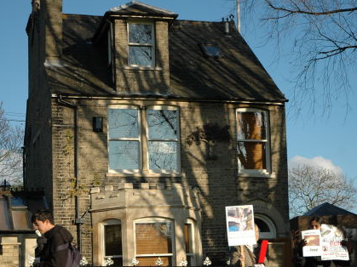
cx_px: 178
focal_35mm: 88
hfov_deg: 22.3
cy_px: 195
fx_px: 907
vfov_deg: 16.7
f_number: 4.5
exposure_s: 1/1250
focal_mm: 40
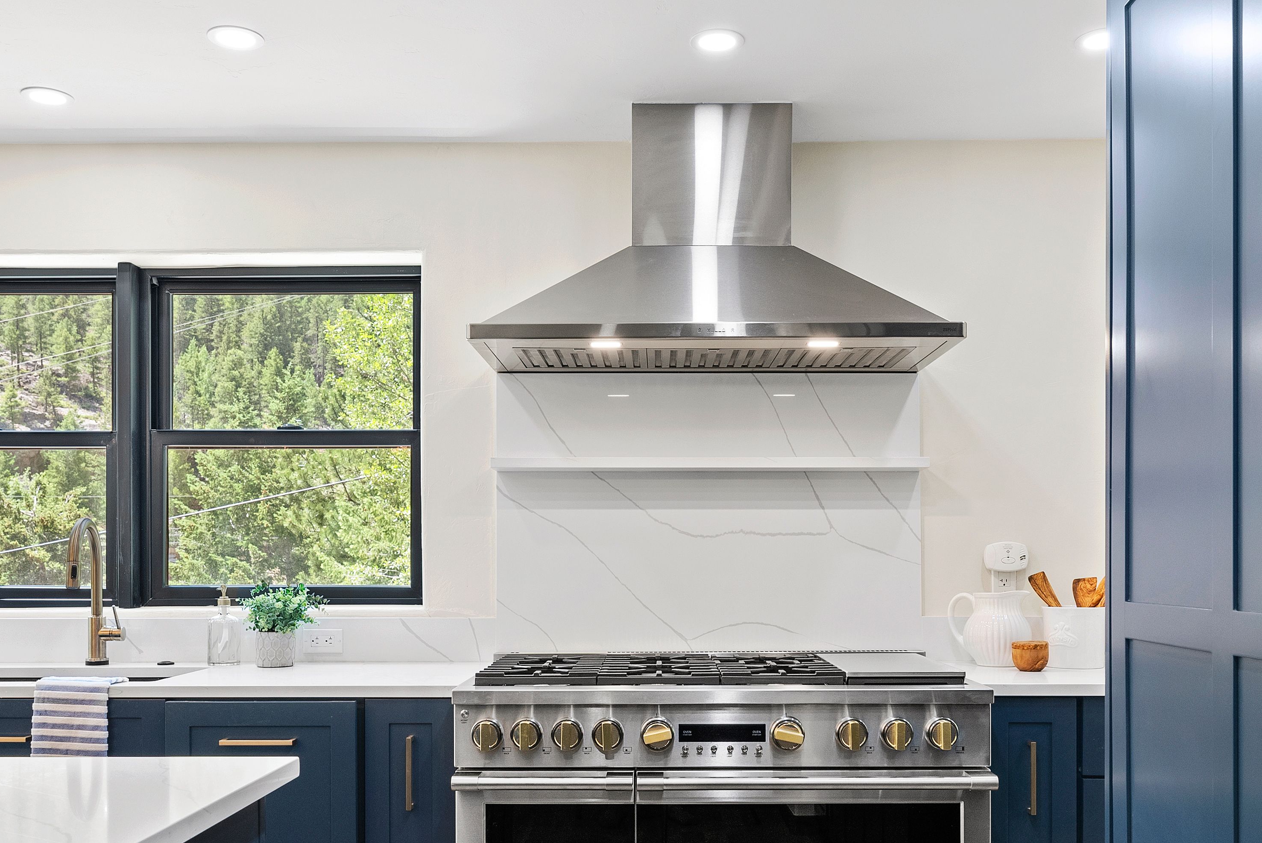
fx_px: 1157
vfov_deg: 39.5
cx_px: 660
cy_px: 571
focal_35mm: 33
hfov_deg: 57.2
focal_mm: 23
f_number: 8
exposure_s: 1/13
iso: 640
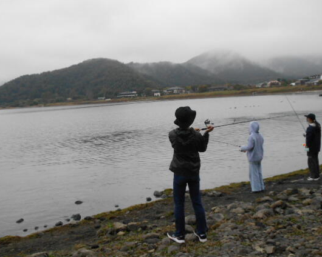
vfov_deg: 32.7
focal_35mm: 46
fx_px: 438
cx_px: 146
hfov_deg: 40.3
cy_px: 136
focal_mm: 6.7
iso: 320
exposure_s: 1/250
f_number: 3.9
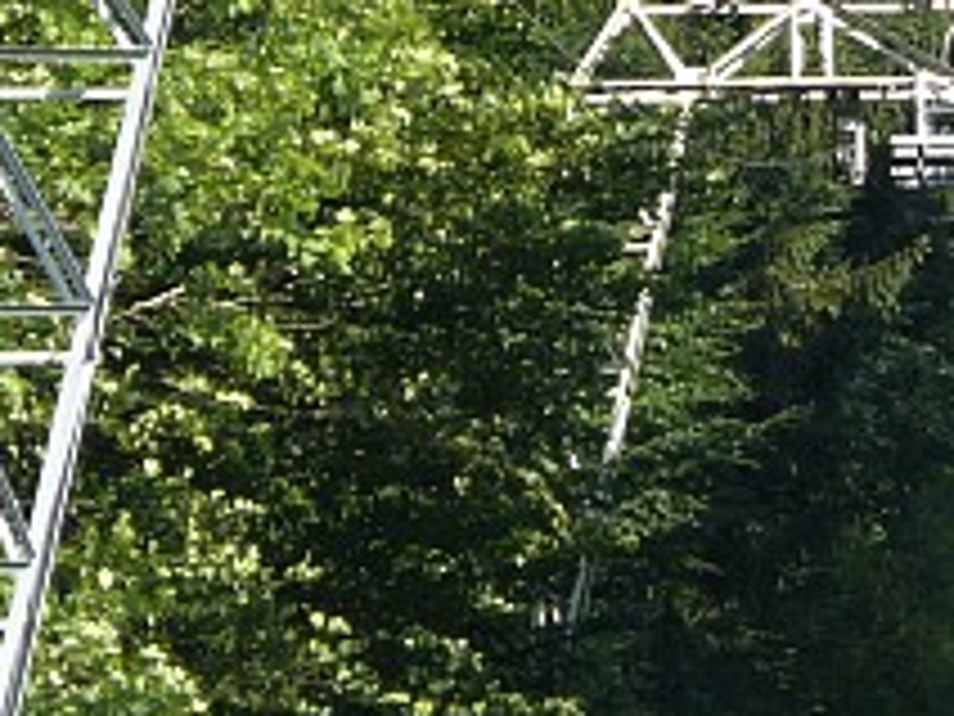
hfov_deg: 1.5
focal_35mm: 1314
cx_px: 783
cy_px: 27
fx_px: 36213
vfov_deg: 1.1
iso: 100
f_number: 5
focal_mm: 73.8
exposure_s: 1/200
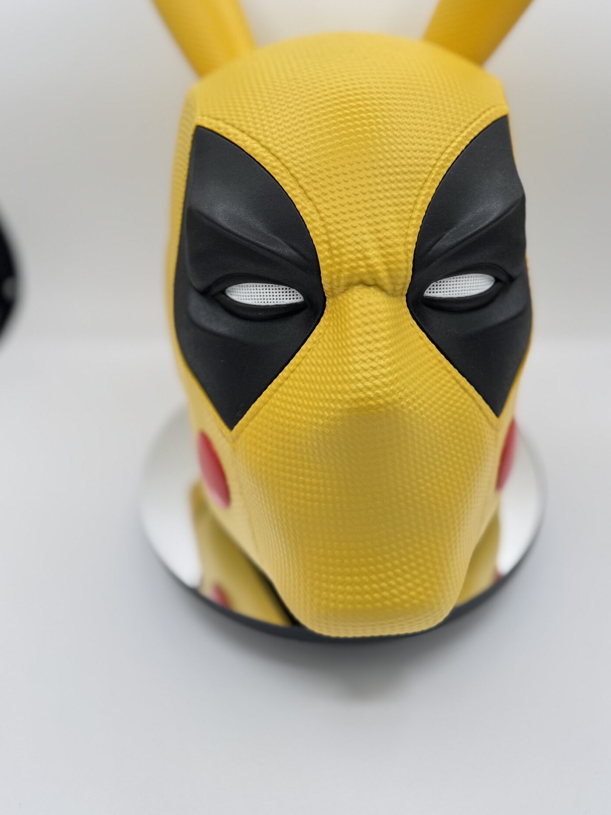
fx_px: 777
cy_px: 258
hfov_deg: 42.9
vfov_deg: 54.0
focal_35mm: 33
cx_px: 334
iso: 80
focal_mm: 6.76
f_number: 1.78
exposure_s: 1/707
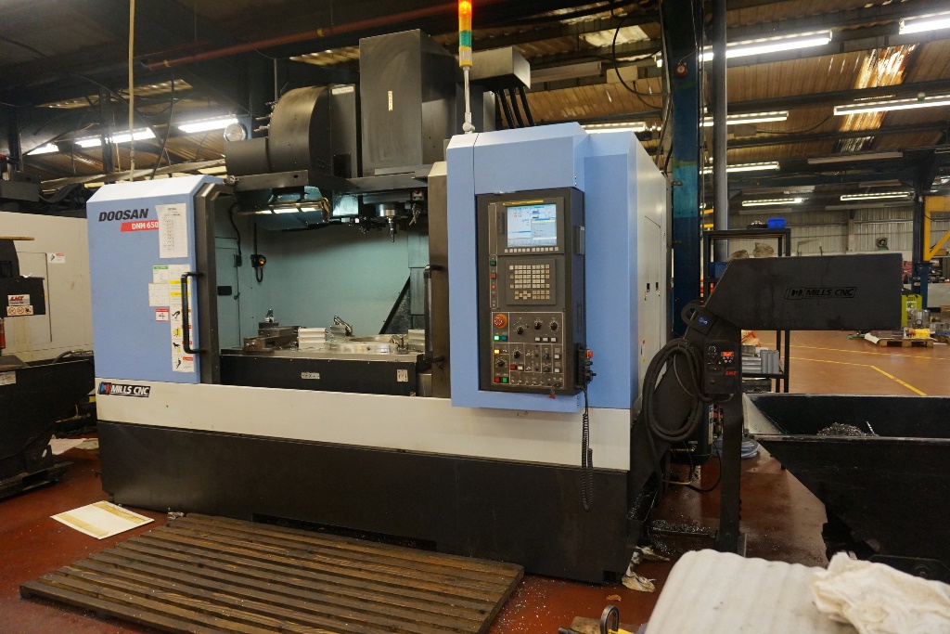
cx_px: 475
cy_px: 317
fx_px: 633
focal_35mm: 24
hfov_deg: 73.7
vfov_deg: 53.1
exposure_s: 1/160
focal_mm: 16
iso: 1600
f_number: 3.5
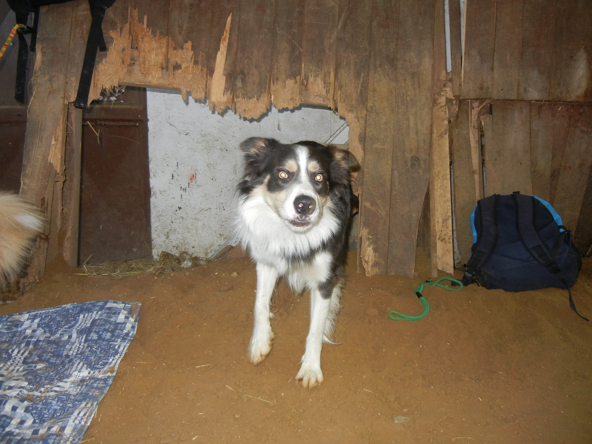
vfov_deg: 46.8
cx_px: 296
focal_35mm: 30
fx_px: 513
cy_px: 222
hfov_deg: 60.0
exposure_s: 1/30
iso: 200
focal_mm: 5.4
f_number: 3.5
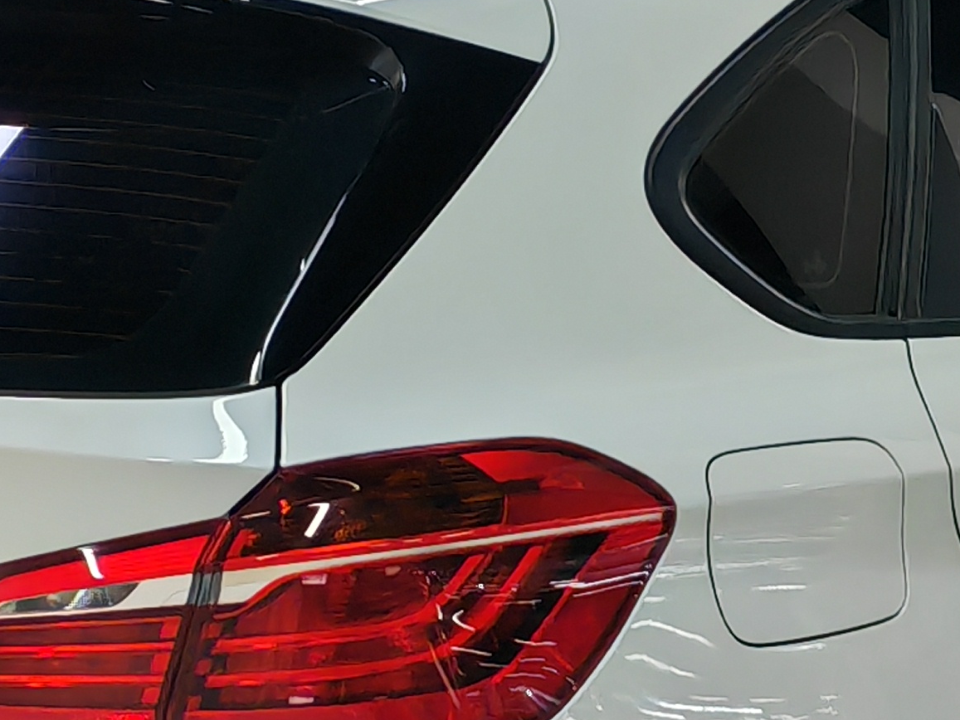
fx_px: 3633
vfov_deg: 11.3
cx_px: 609
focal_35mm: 131
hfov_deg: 15.0
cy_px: 417
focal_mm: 5.52
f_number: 1.9
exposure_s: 1/90
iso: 100
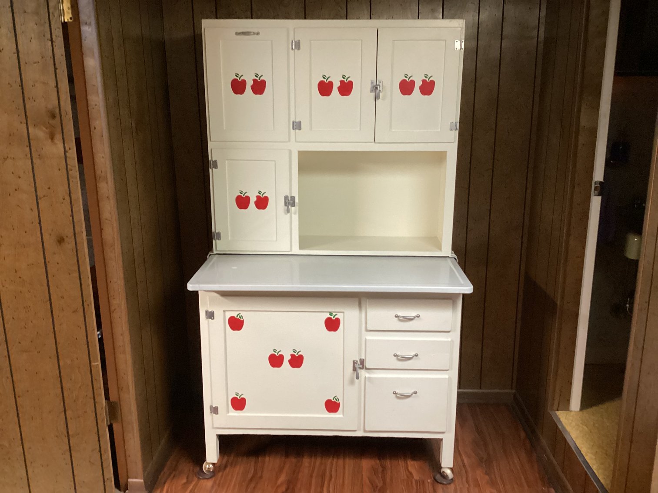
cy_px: 246
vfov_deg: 45.4
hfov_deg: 58.3
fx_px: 589
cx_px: 329
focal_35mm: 31
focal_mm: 3.3
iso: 400
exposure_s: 1/30
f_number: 2.4
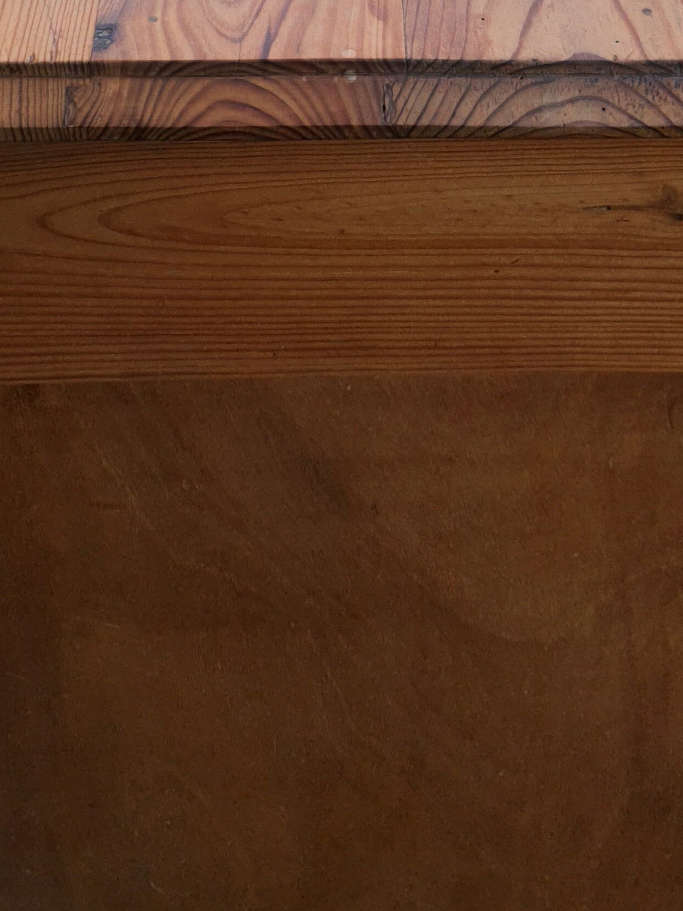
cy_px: -57
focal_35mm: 63
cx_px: 391
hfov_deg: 23.3
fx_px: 1657
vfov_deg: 28.3
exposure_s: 1/1192
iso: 50
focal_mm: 4.32
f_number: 1.7
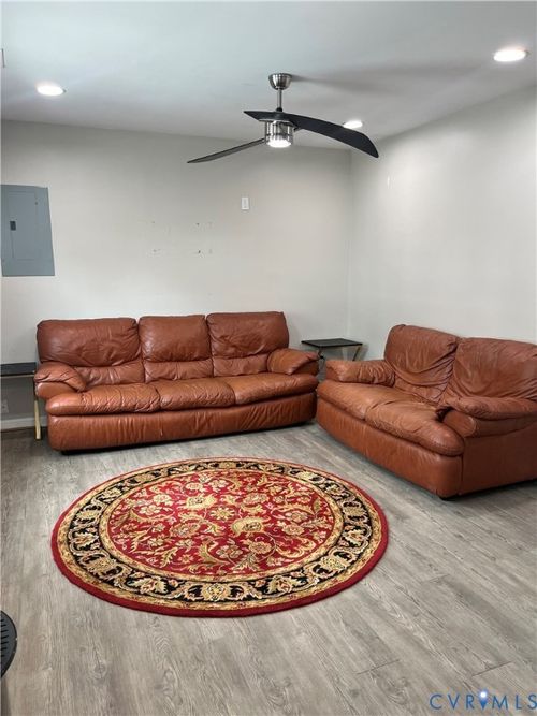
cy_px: 358
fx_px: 538
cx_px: 268
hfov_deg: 53.0
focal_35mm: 26
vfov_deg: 67.3
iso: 100
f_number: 1.5
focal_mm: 5.7
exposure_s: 1/120
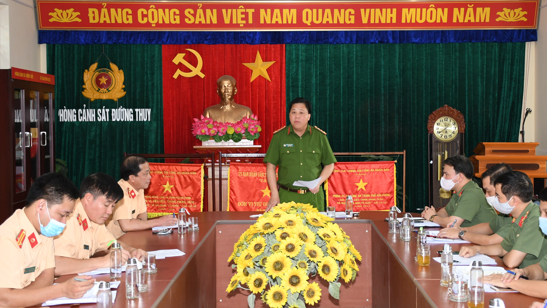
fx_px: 812
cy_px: 128
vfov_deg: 21.4
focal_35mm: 56
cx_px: 306
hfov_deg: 37.2
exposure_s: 1/200
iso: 800
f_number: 4.5
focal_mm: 30
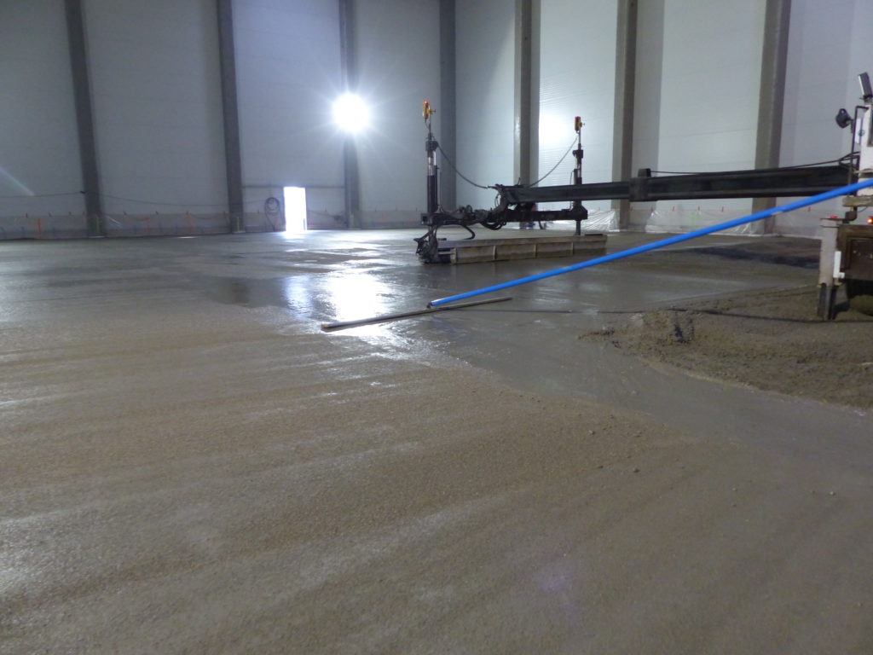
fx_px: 656
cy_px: 328
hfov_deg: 67.3
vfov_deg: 53.1
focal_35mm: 26
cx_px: 436
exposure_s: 1/13
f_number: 2.8
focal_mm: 4.5
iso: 400
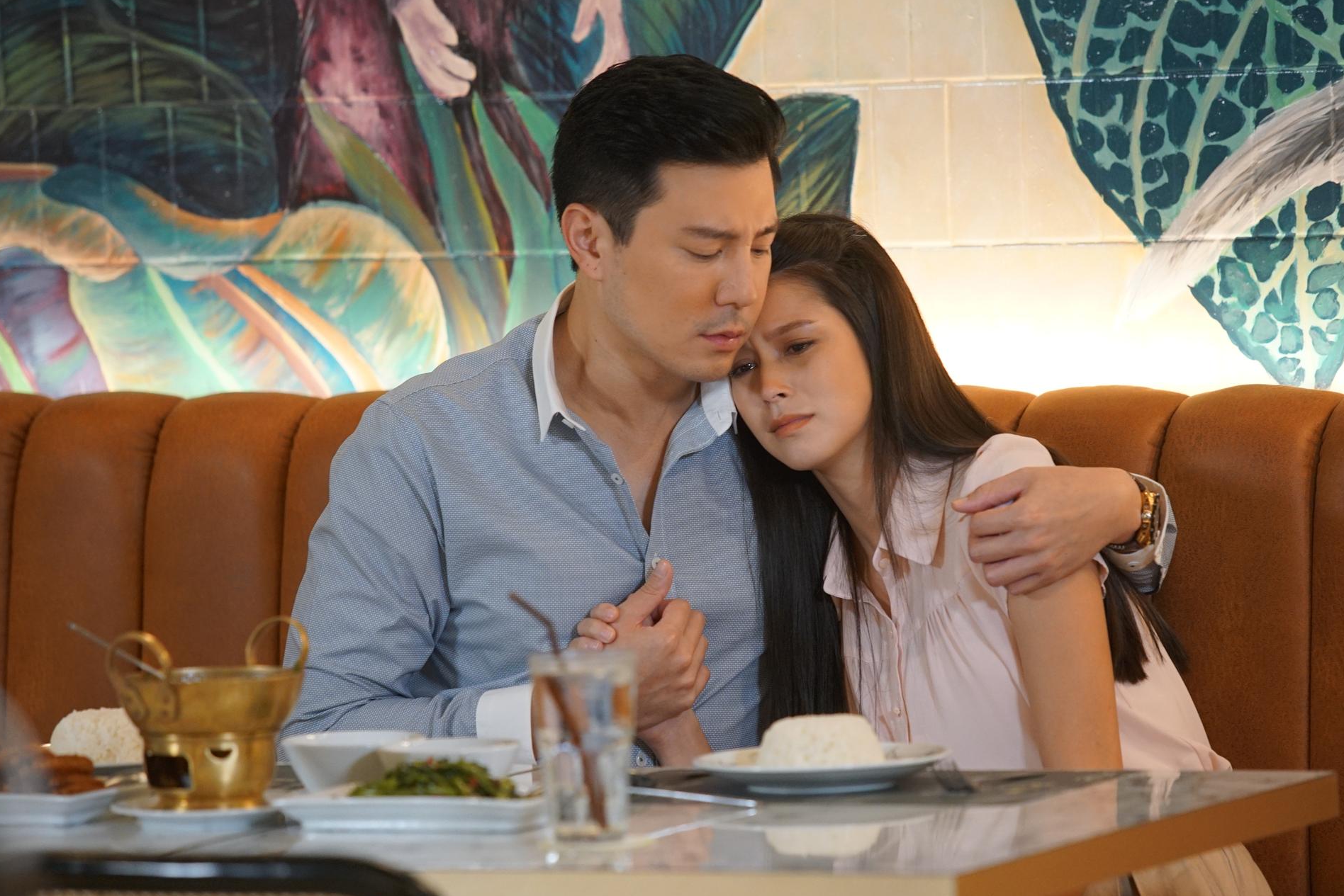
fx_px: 7879
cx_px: 693
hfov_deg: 9.8
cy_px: 447
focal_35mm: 211
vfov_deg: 6.5
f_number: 3.5
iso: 2500
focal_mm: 200
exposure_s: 1/200
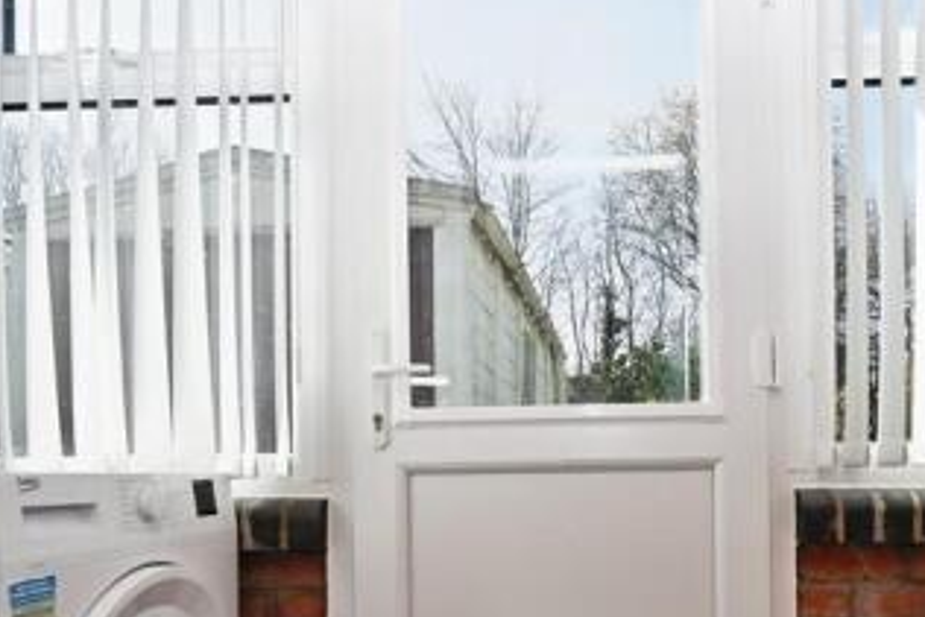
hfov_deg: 62.7
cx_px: 581
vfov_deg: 42.1
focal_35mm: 29
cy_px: 531
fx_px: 745
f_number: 7.1
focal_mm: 14
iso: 100
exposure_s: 1/160
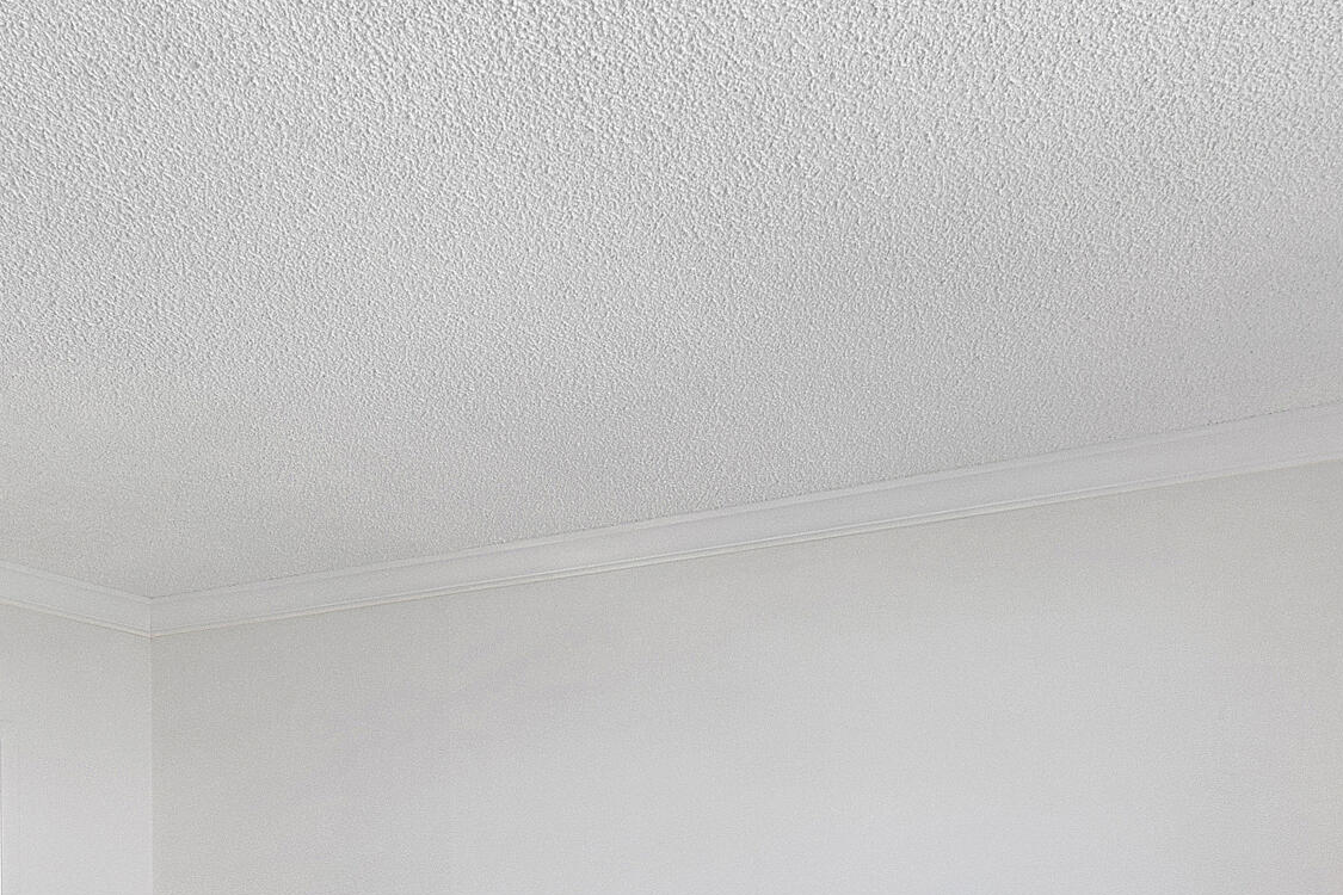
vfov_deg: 29.9
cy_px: 996
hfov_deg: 48.3
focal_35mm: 40
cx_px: 568
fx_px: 1492
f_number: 13
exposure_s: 1/200
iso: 250
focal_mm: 10
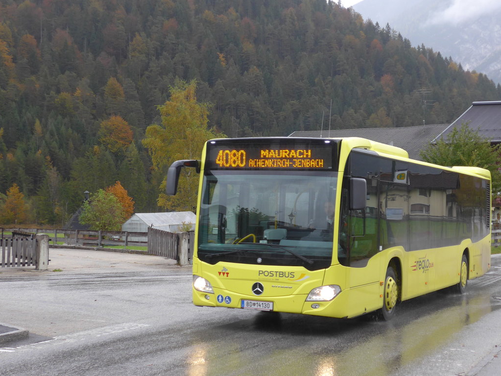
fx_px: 883
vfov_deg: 24.0
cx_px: 259
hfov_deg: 31.7
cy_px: 172
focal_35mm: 61
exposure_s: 1/160
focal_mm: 10.7
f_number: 3.3
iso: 160
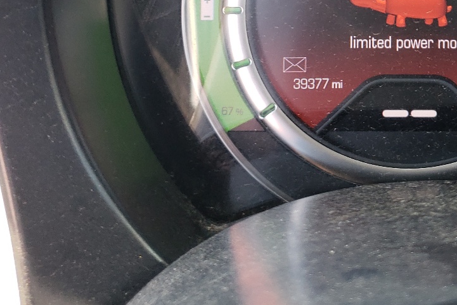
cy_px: -72
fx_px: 762
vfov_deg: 20.9
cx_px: 395
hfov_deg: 32.1
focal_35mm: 60
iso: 52
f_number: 1.5
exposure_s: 1/120
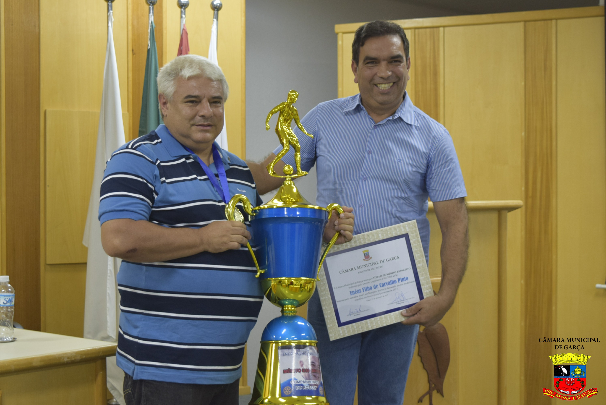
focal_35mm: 63
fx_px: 1061
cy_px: 202
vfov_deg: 21.6
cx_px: 303
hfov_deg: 31.9
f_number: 5
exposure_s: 1/60
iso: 800
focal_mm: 42
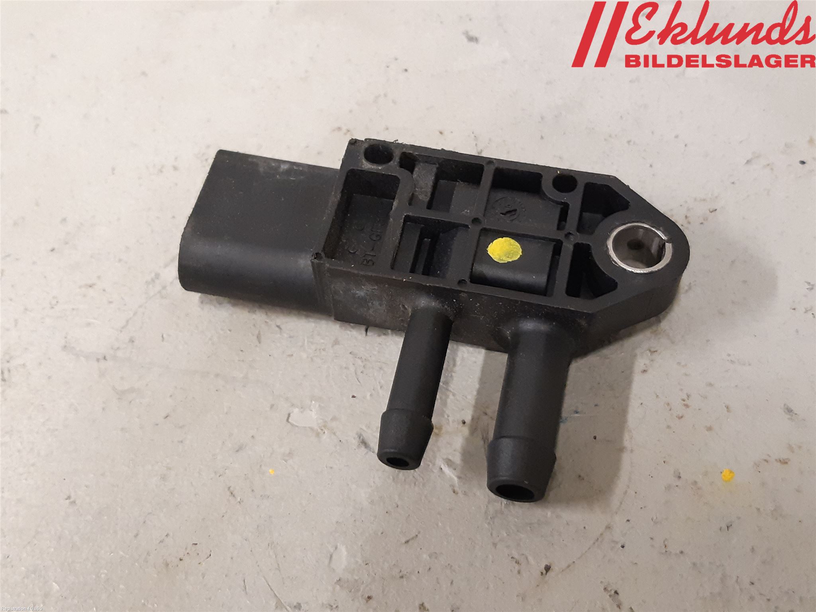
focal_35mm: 26
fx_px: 613
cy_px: 306
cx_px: 408
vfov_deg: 53.1
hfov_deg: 67.3
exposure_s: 1/50
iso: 250
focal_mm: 3.93
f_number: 1.7
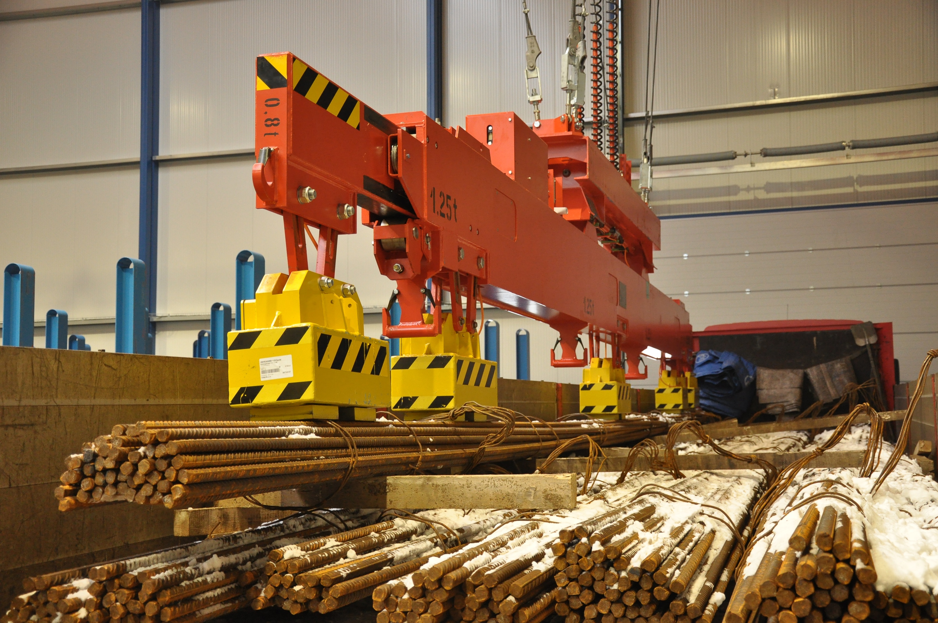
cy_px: 312
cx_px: 469
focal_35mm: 45
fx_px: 1171
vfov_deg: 29.8
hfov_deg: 43.7
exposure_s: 1/20
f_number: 4.2
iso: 1000
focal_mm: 30
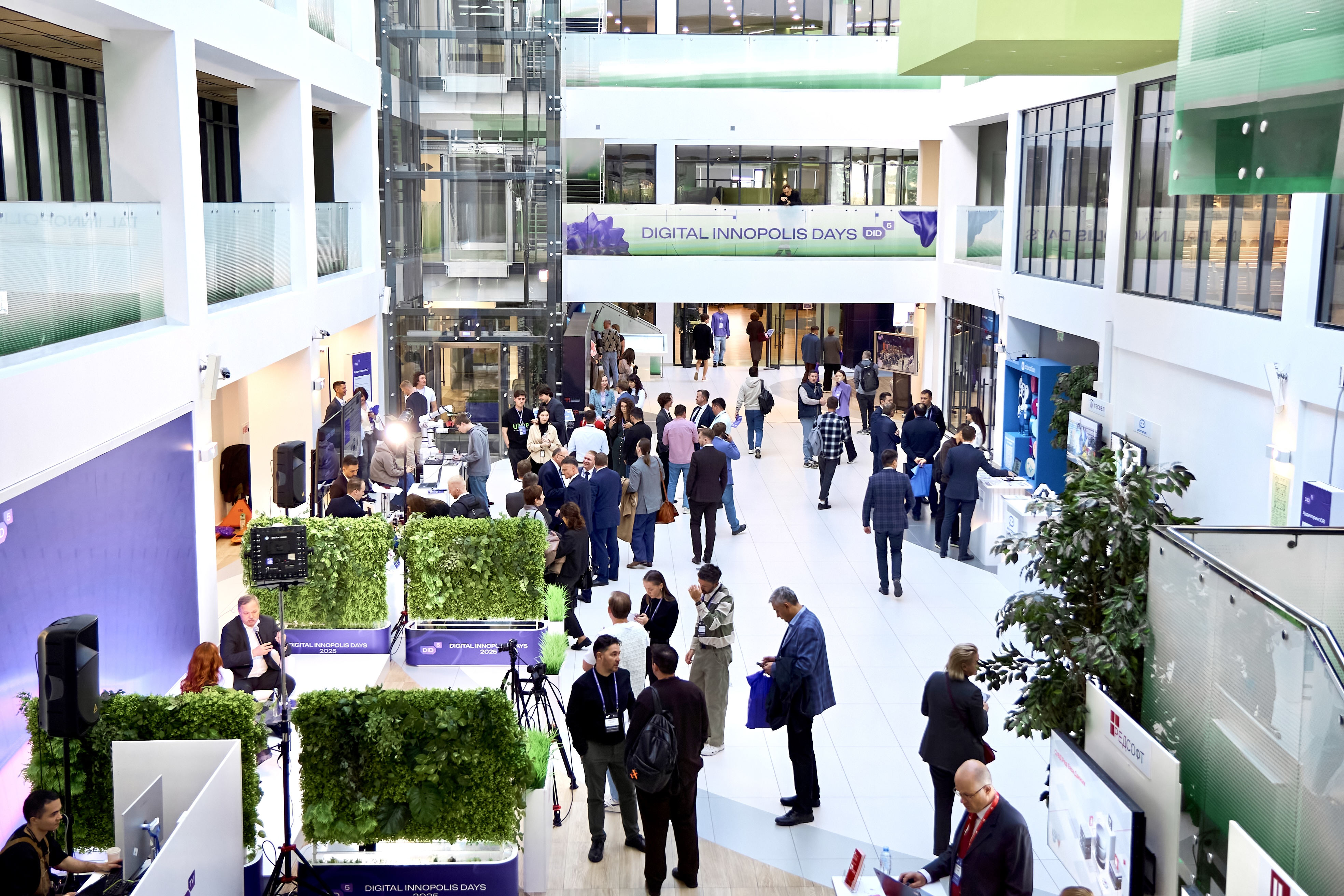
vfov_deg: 33.4
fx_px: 1493
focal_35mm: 40
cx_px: 672
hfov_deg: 48.5
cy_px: 448
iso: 1000
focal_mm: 27
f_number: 2.8
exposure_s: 1/200
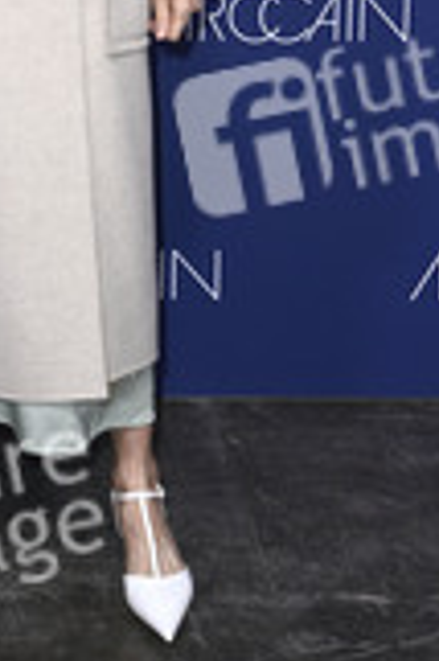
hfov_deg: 11.4
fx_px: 2181
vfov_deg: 16.6
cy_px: -86
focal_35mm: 119
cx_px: 12
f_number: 5.6
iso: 800
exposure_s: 1/250
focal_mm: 48
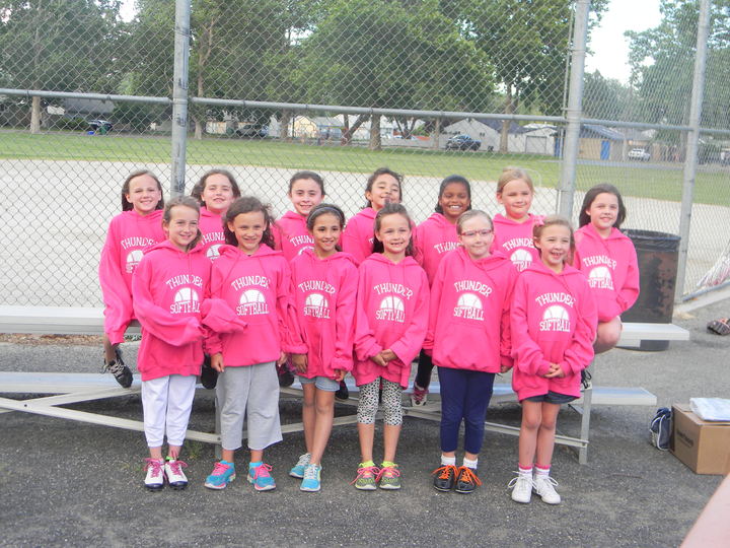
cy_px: 274
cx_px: 365
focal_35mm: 47
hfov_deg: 40.4
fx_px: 991
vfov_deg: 30.9
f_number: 3.9
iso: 80
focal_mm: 8.6
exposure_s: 1/97.4
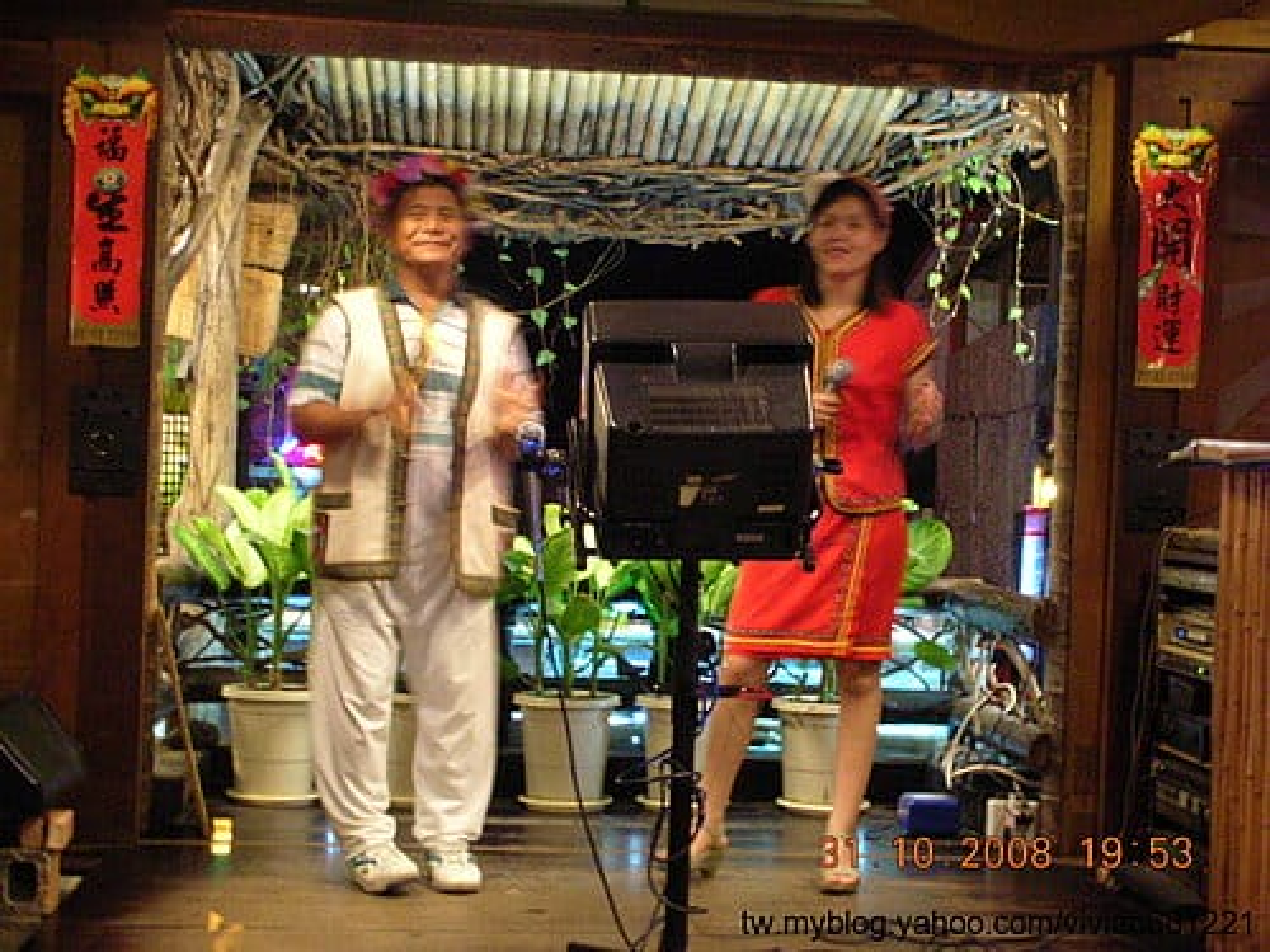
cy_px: 476
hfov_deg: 31.7
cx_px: 635
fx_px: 2238
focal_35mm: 61
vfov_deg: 24.0
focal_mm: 10.1
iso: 400
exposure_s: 1/3.4
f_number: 4
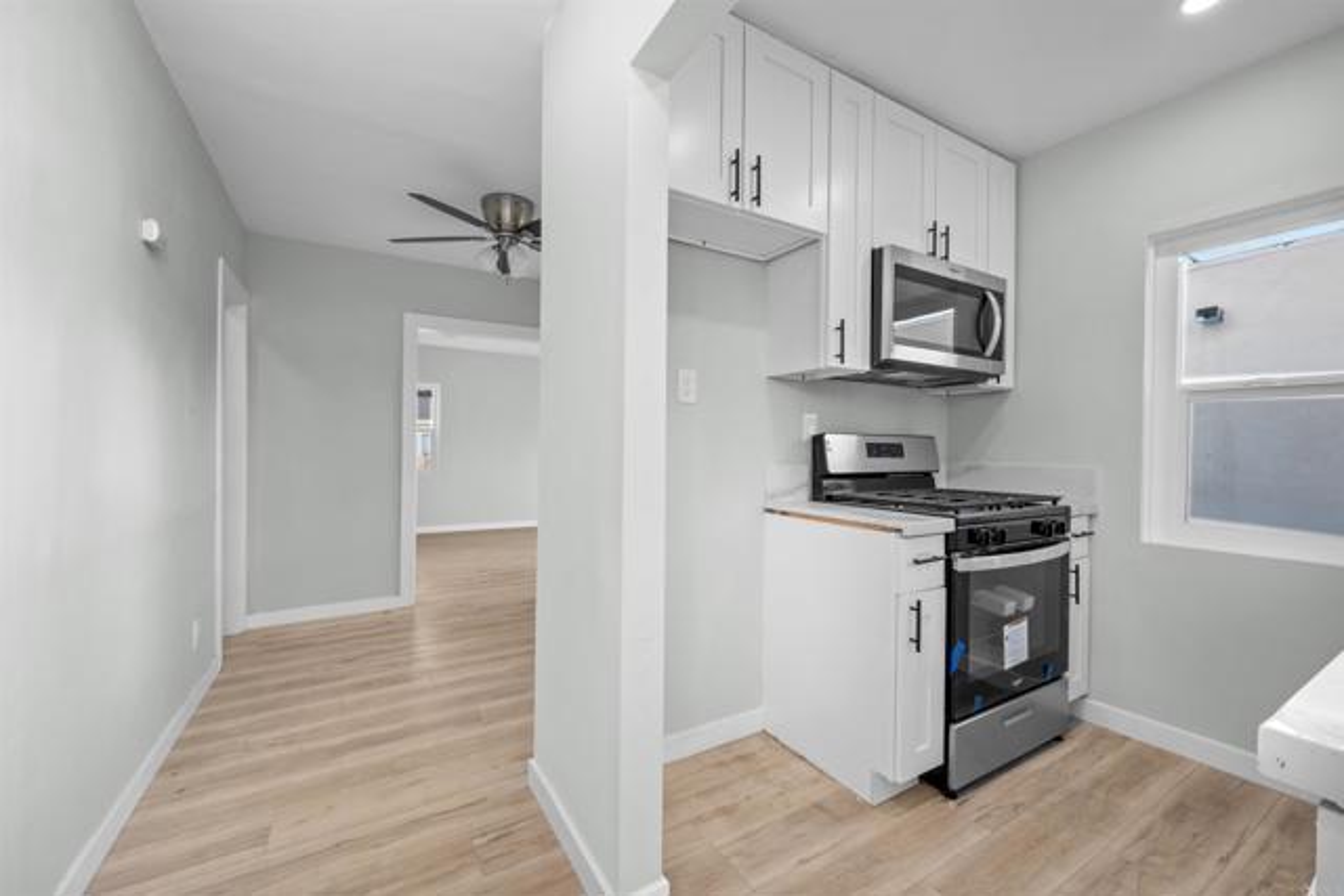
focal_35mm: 14
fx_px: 541
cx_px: 672
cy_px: 448
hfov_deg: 102.3
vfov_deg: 79.3
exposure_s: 1/2.5
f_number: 8
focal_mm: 14.5
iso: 100
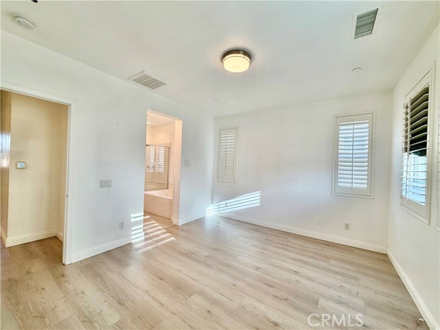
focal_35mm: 14
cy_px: 165
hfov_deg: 102.1
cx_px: 220
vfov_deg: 85.7
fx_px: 178
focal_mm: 2.22
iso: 80
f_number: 2.2
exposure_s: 1/120
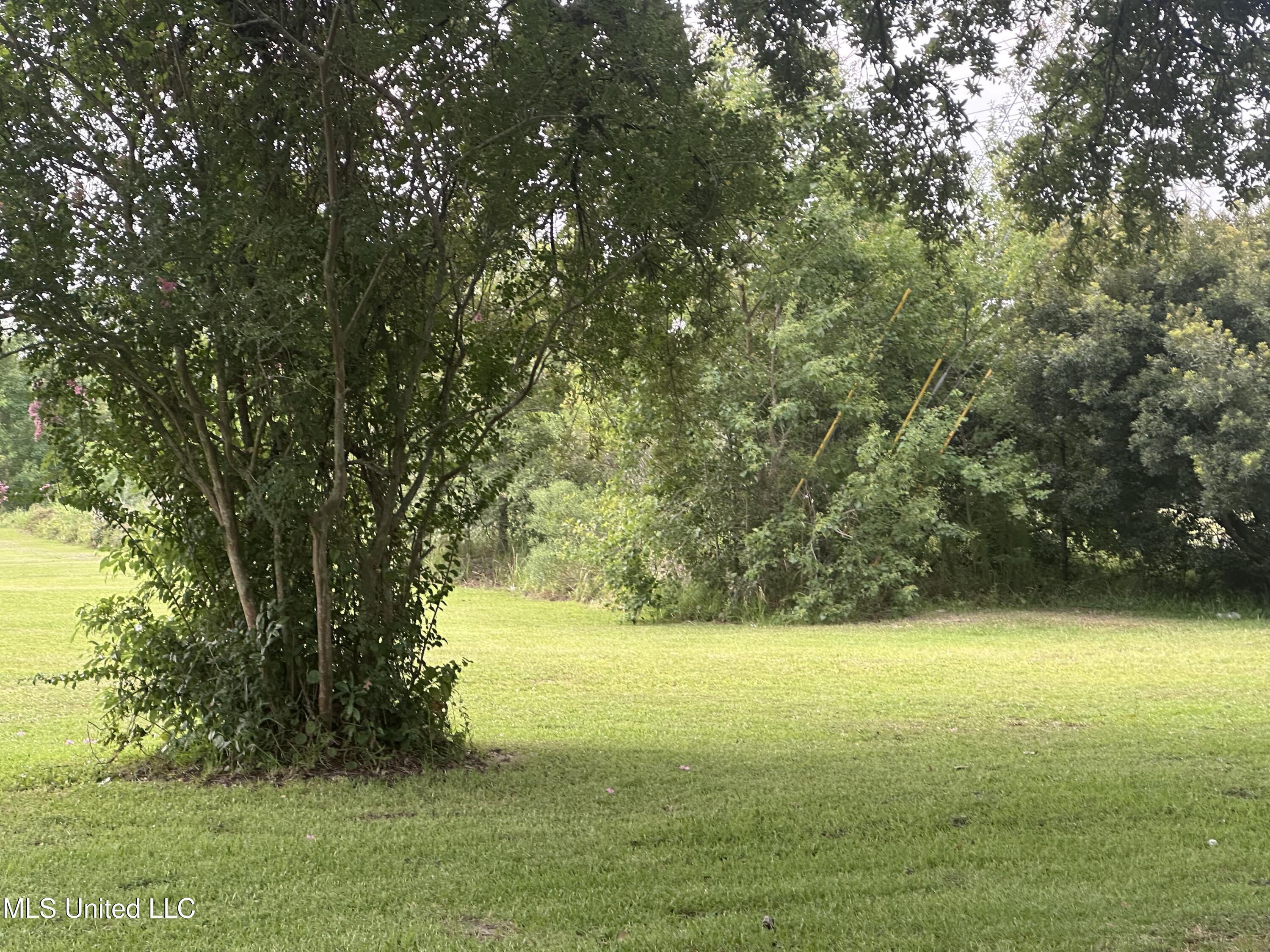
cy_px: 476
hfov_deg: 25.3
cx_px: 635
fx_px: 2825
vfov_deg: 19.1
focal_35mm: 77
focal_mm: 9
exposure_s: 1/99
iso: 80
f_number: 2.8
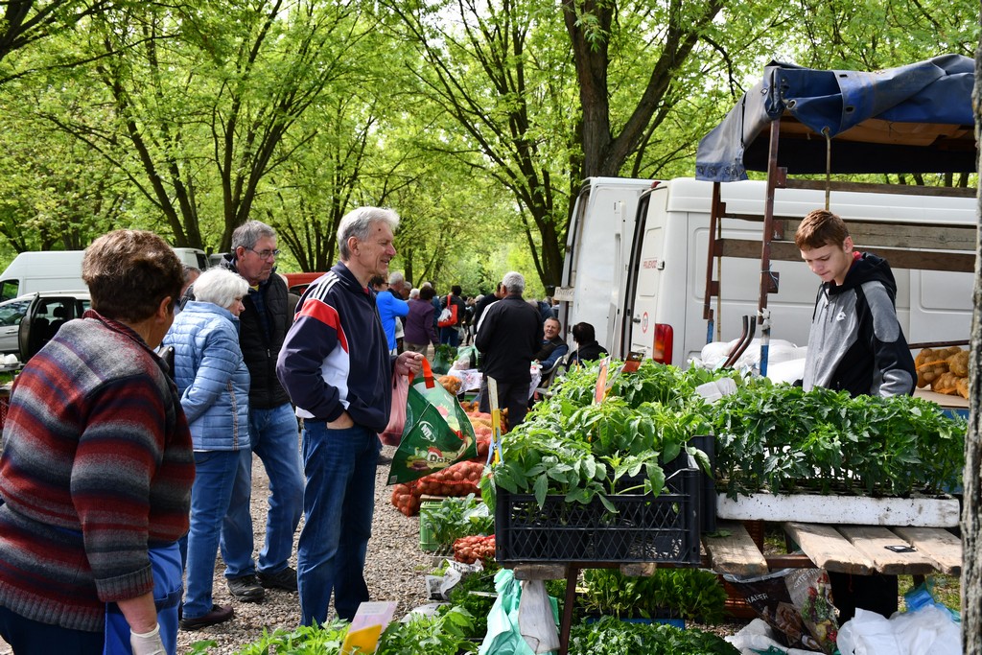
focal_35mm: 39
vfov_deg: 34.2
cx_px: 491
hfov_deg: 49.5
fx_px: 1064
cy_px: 328
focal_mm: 26
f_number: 5.6
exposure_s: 1/250
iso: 280
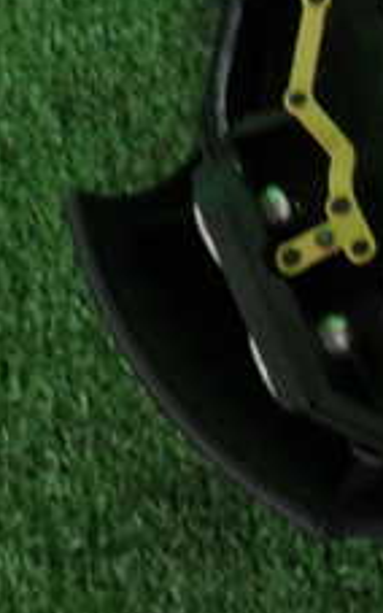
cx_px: 709
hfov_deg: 13.7
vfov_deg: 24.0
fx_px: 1402
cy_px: 76
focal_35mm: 84
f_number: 2.3
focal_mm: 5.4
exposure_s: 1/40
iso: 200
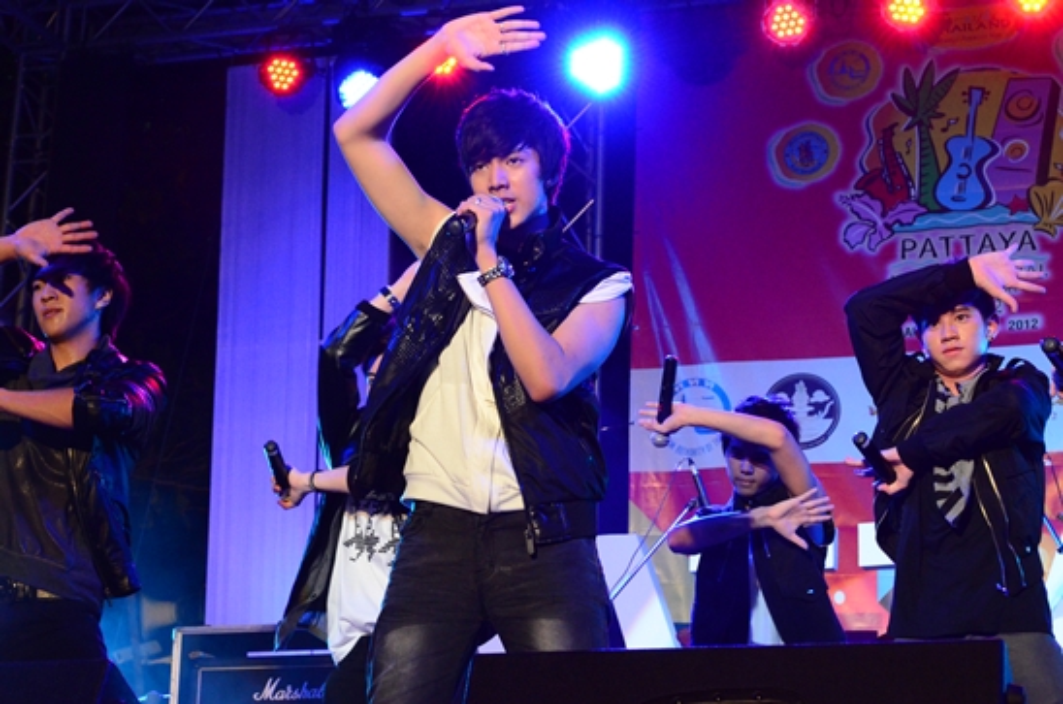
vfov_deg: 16.5
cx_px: 532
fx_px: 2431
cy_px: 352
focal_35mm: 82
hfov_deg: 24.7
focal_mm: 55
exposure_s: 1/200
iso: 4000
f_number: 9
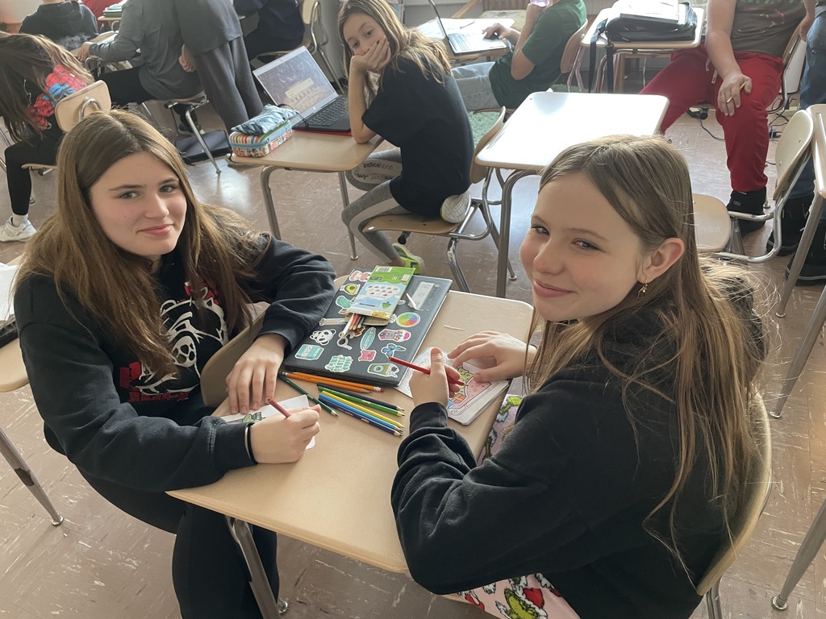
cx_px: 413
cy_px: 310
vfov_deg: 53.1
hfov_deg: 67.3
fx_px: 620
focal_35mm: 26
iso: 250
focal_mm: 4.2
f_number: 1.6
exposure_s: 1/60
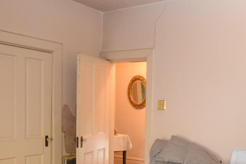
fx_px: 260
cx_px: 197
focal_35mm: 38
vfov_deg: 34.5
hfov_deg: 47.9
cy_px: 118
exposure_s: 1/60
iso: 3200
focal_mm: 10
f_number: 3.5
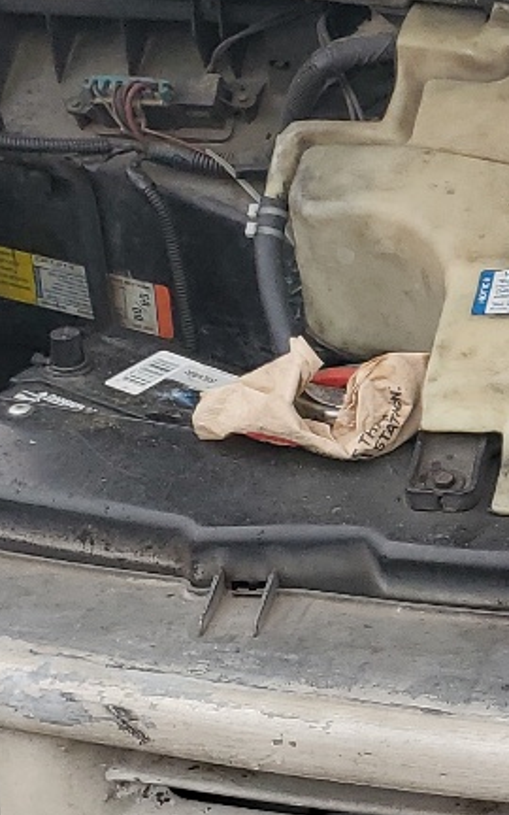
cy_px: 451
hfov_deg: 11.5
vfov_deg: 20.4
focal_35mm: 102
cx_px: 1026
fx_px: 2264
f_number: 1.5
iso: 50
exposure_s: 1/588
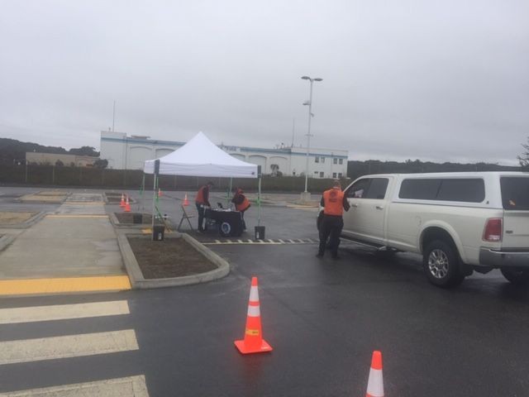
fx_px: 443
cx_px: 264
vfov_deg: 48.2
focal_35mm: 29
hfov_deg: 61.7
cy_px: 198
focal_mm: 4.15
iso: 32
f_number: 2.2
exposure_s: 1/482
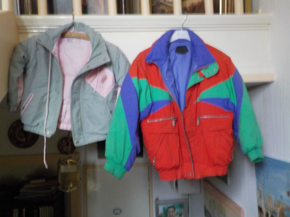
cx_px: 145
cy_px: 108
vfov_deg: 46.8
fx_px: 251
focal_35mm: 30
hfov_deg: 60.0
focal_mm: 4.1
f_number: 3.3
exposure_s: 1/8
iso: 450
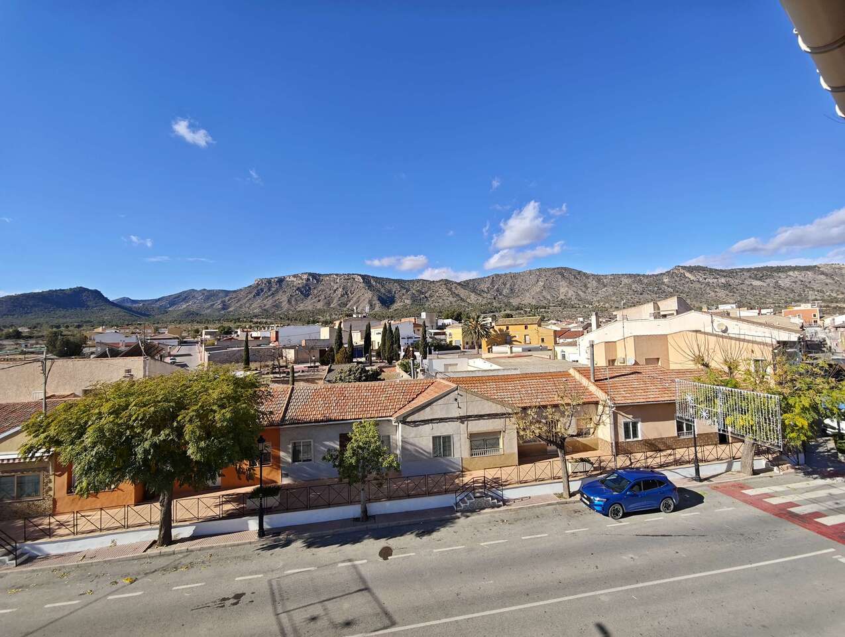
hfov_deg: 102.0
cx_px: 422
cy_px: 318
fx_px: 342
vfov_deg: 85.8
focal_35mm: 14
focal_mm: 2.16
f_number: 2.2
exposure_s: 1/640
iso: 50
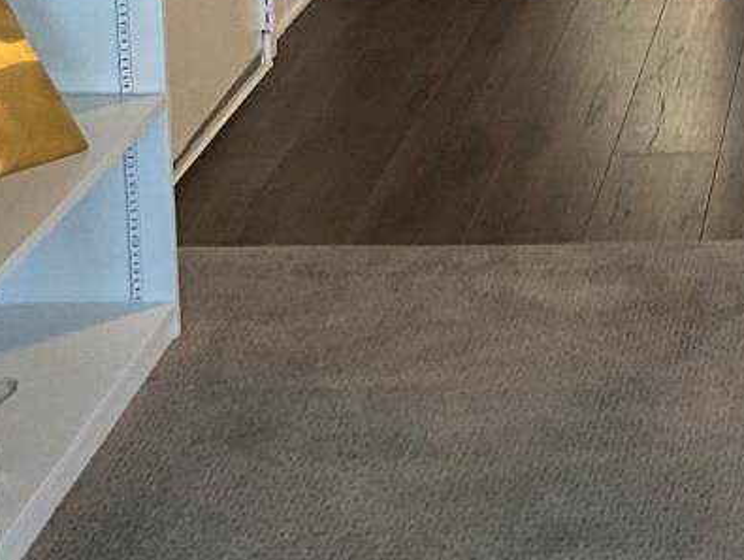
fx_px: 2366
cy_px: -295
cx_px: 1040
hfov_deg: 16.6
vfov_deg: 12.7
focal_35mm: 110
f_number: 1.8
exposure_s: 1/60
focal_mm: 3
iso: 100
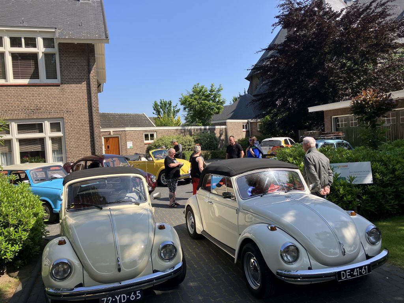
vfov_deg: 49.7
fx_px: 327
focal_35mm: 28
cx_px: 202
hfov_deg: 63.4
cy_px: 152
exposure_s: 1/1429
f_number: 1.8
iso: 32
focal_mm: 3.99
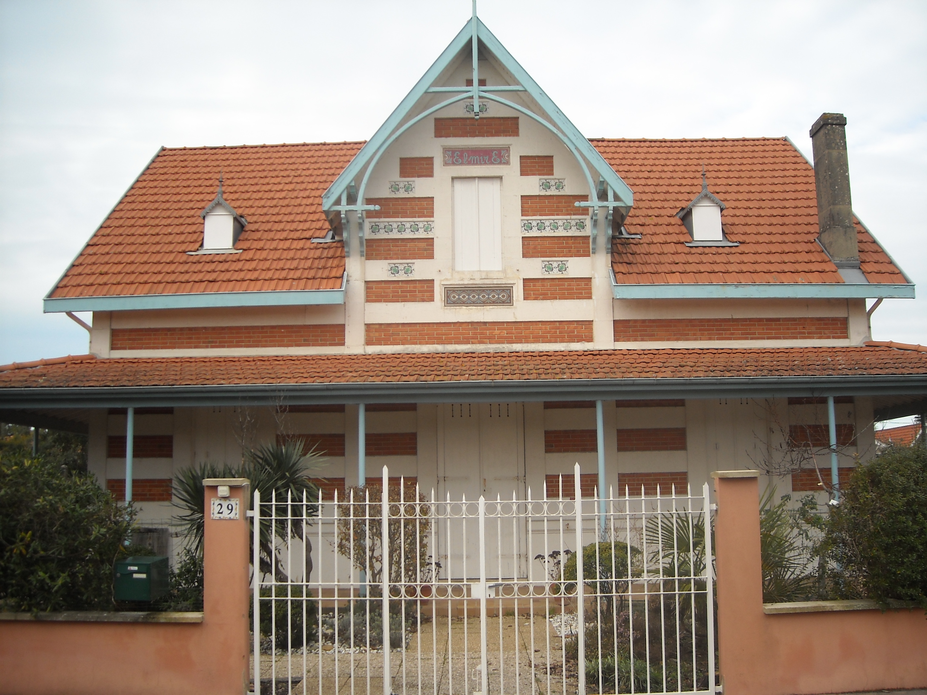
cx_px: 464
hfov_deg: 52.6
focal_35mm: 35
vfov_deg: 40.7
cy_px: 348
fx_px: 937
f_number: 2.8
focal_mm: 5.7
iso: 64
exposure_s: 1/384
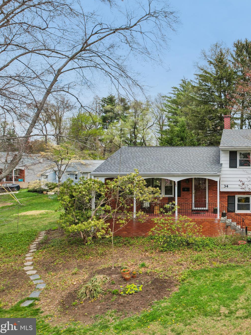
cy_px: 167
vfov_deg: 56.8
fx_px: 309
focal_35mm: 32
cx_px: 234
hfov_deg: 40.2
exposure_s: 1/1600
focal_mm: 8.4
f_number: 2.8
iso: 100
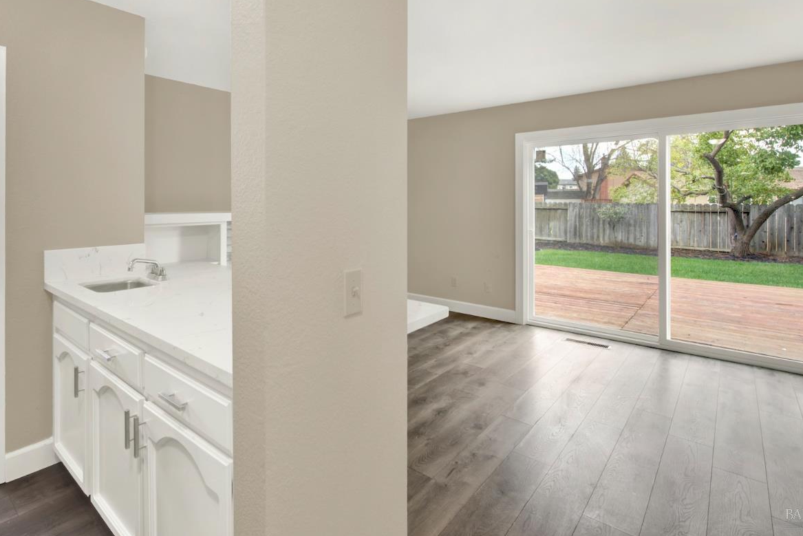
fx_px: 402
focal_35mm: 18
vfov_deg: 66.2
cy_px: 194
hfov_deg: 89.0
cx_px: 325
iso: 100
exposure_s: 1/3.33
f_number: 14
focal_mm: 14
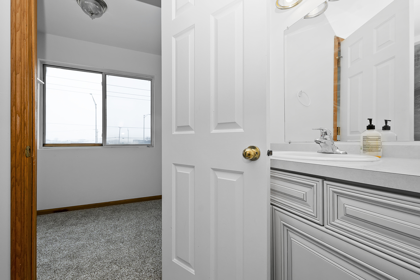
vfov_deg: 77.3
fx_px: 175
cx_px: 210
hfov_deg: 100.4
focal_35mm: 15
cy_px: 140
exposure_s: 1/160
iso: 250
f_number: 7.1
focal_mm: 10
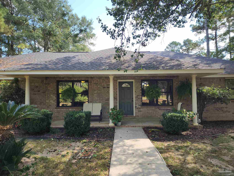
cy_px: 88
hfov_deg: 73.9
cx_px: 117
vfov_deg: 58.9
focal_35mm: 23
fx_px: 155
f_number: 1.8
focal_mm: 6.4
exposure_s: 1/180
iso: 16
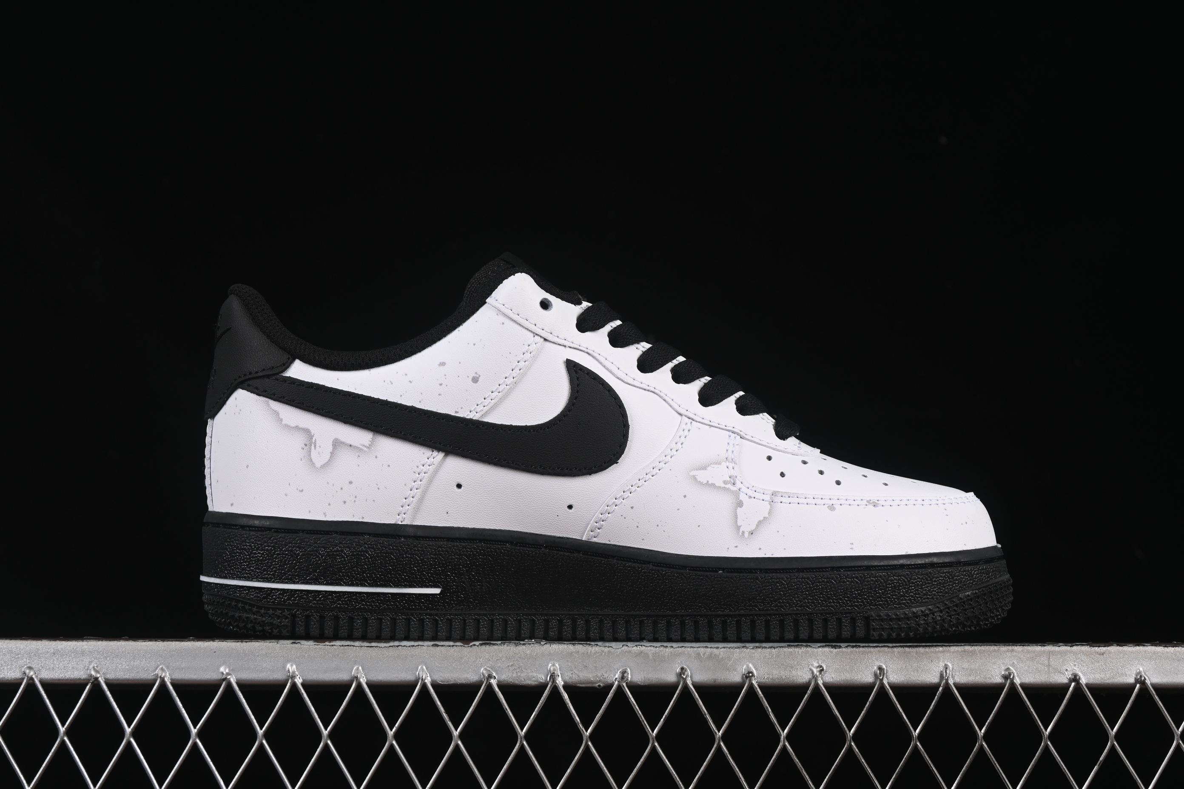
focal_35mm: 75
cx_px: 592
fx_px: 2466
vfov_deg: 18.2
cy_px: 394
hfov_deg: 27.0
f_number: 8
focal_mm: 50
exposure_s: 1/60
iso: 160
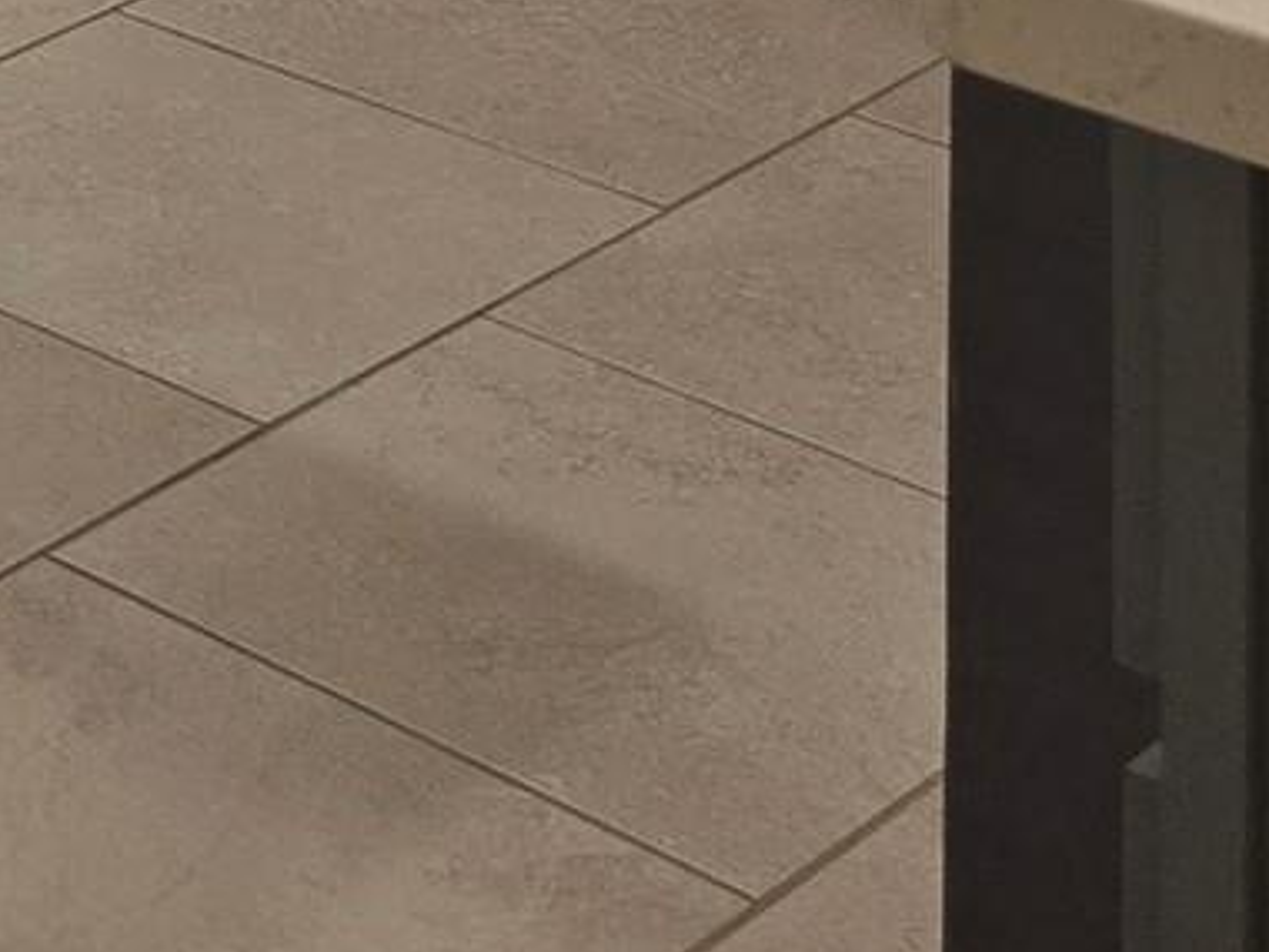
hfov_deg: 13.7
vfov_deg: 10.2
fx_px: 4546
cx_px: -1212
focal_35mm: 124
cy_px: -1413
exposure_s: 1/120
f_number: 1.7
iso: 160
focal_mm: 6.3
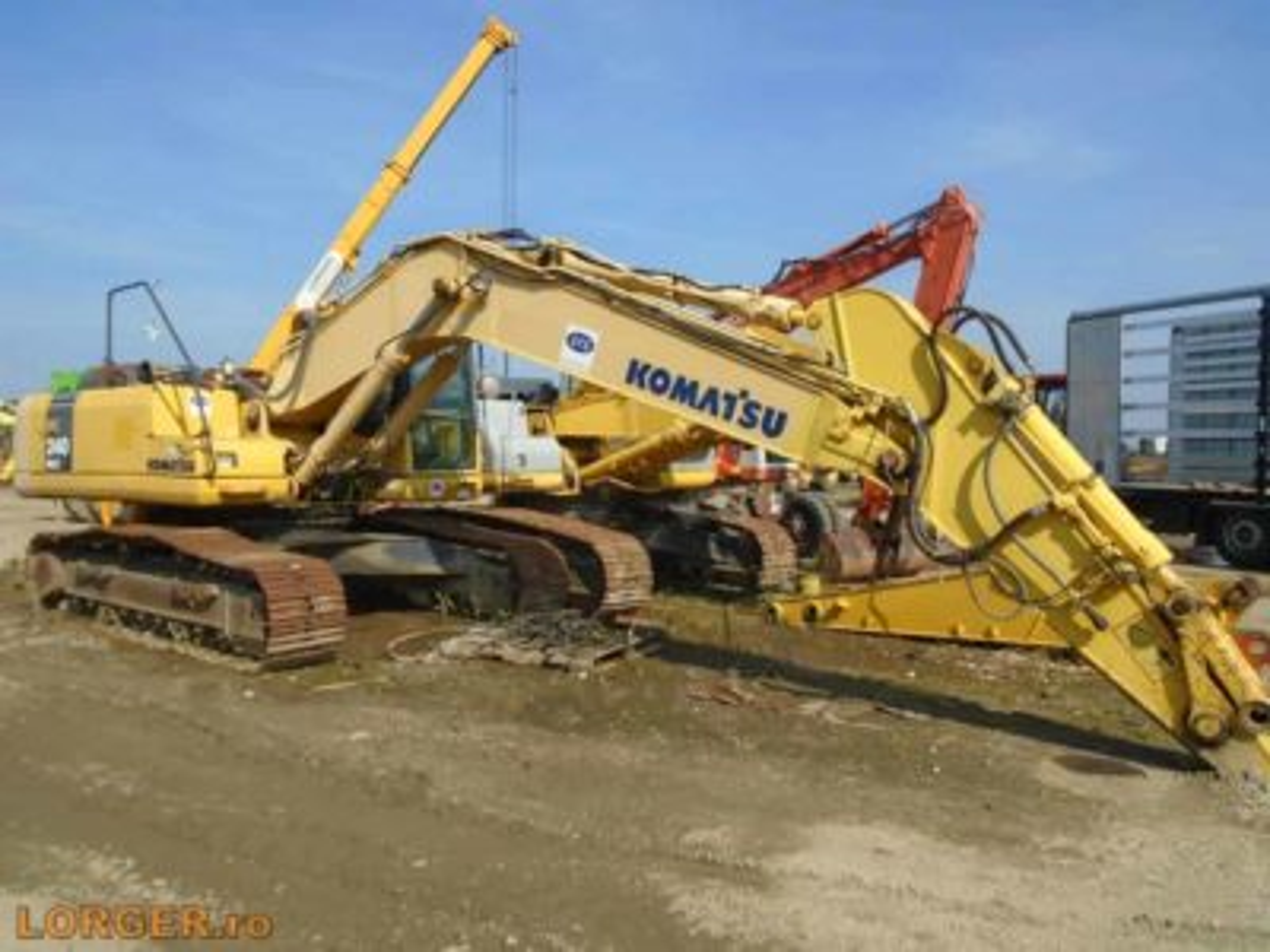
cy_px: 476
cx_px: 635
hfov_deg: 67.3
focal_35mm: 26
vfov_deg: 53.1
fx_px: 954
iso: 100
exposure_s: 1/250
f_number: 8
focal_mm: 4.6
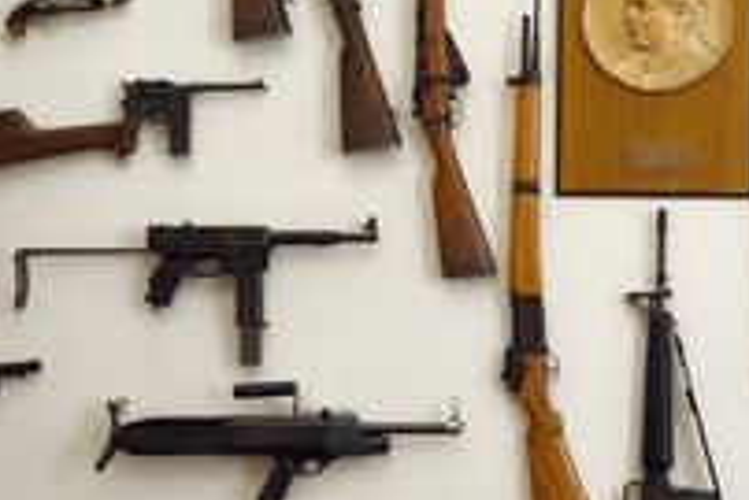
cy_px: 204
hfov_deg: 25.0
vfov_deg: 17.3
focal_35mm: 79
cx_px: 656
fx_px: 1645
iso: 3200
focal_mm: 38
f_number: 6.3
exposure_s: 1/80
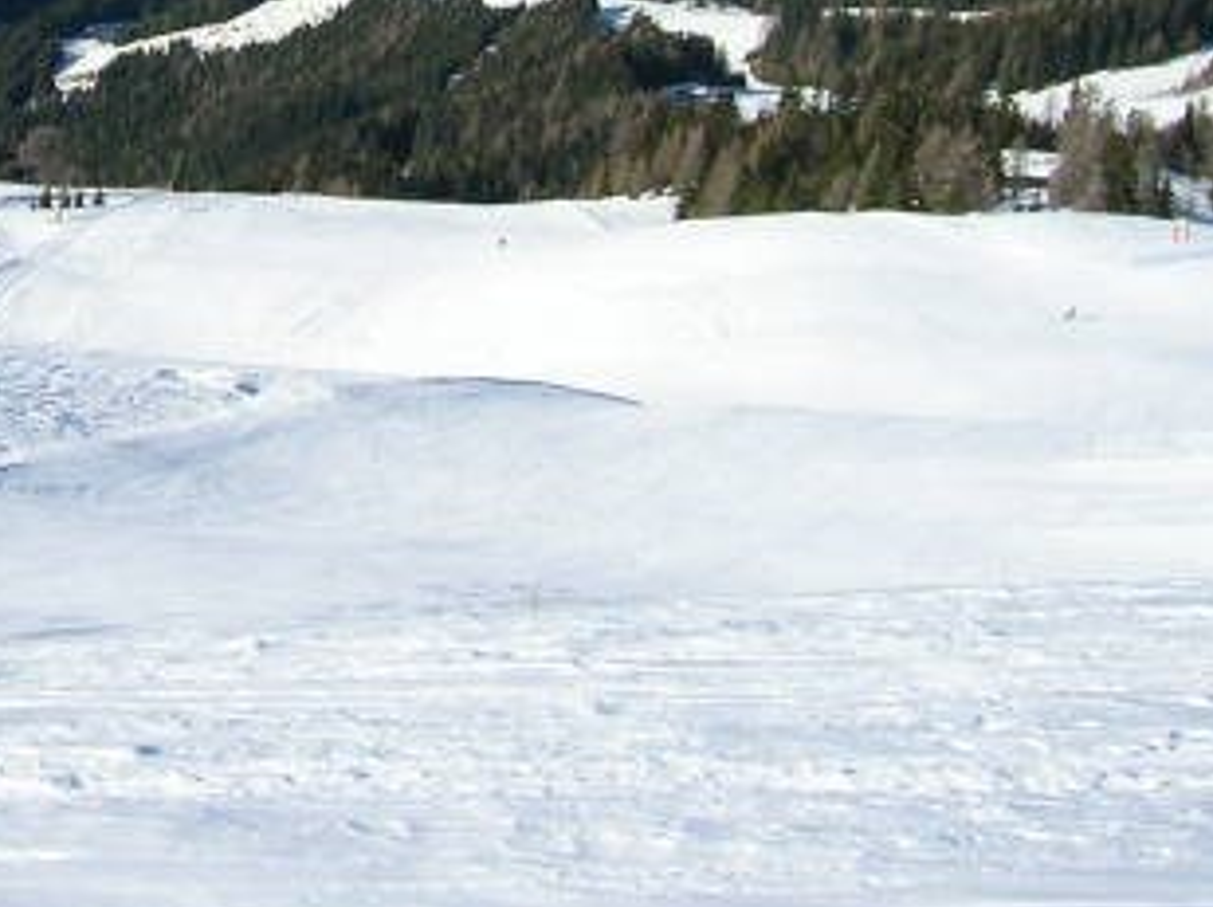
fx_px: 3080
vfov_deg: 16.1
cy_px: -151
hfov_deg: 21.9
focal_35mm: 88
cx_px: 165
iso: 50
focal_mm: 5.7
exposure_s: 1/475
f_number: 4.9
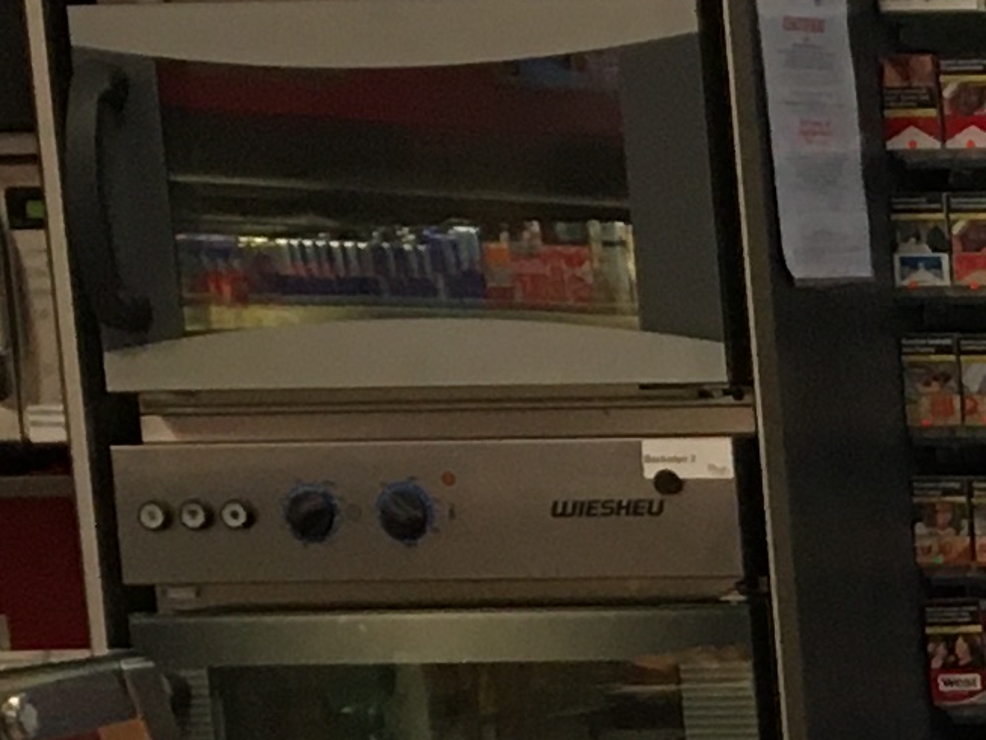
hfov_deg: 9.8
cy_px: 1247
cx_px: 2351
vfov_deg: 8.1
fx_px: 5100
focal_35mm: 179
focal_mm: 4.15
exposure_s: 1/33
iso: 64
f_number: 2.2
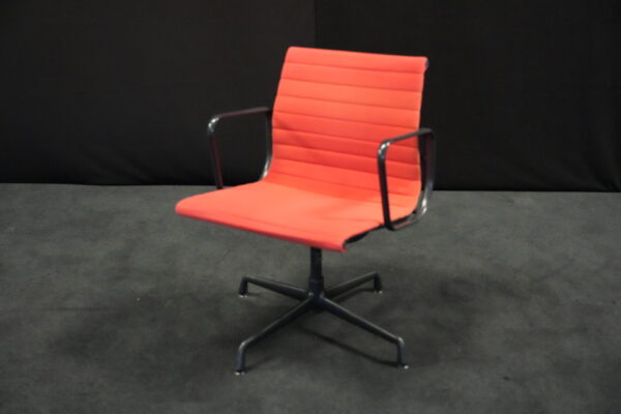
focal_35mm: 40
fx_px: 690
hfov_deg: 48.5
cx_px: 310
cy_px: 207
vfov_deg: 33.4
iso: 12800
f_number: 4
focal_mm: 40
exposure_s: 1/60
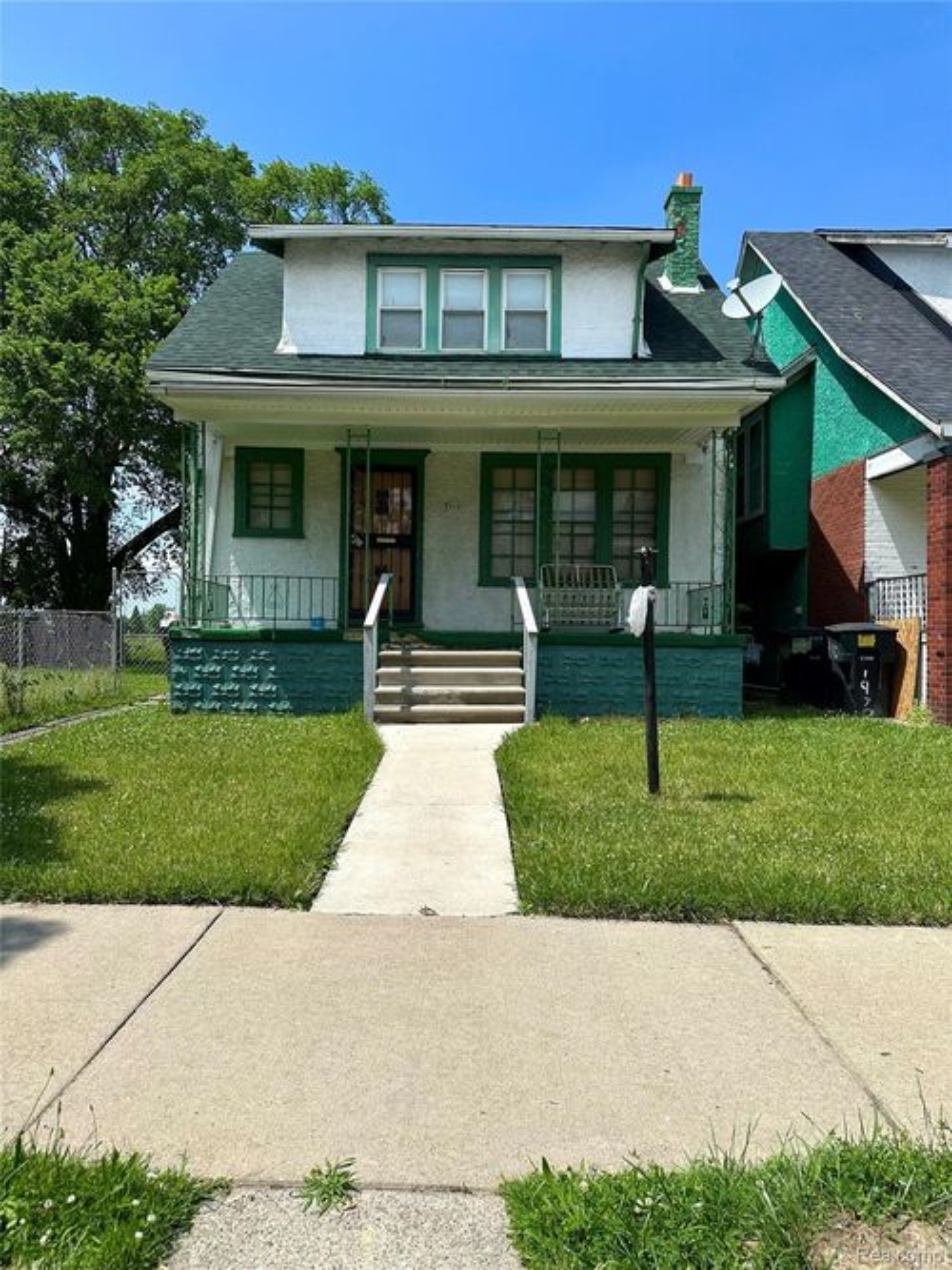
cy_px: 635
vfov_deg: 71.6
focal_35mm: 24
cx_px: 476
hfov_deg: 56.8
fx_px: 880
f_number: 1.78
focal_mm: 6.86
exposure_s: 1/5263
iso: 80
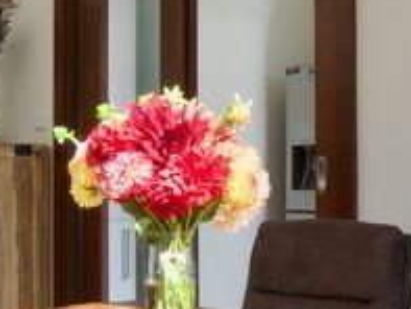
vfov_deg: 19.7
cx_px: 336
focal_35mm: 75
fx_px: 891
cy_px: 135
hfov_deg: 25.5
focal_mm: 10
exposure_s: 1/6
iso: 200
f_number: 20
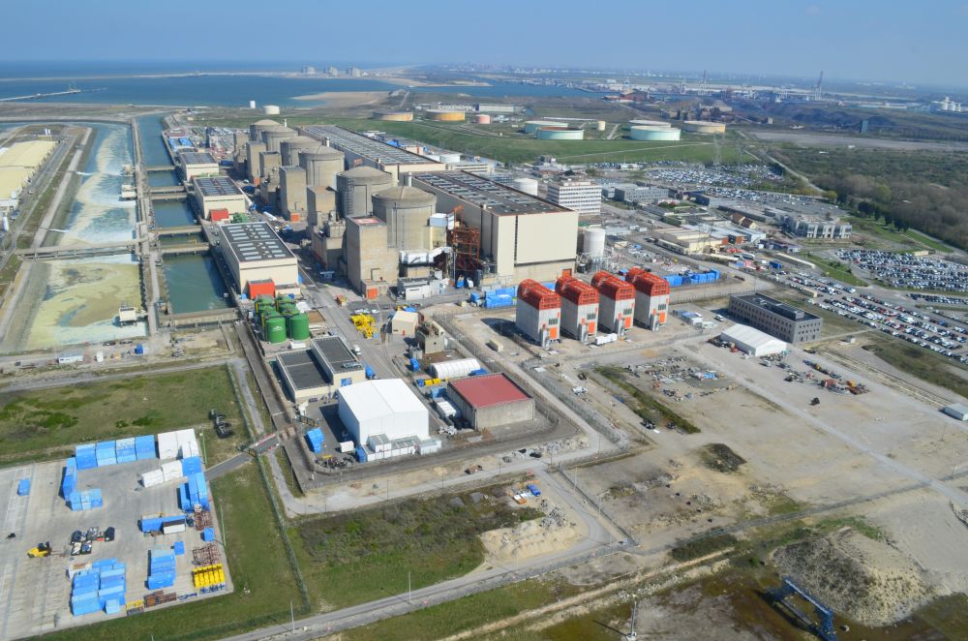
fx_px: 724
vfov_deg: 47.7
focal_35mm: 27
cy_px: 320
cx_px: 484
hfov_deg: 67.5
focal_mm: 18
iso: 100
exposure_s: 1/160
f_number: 11
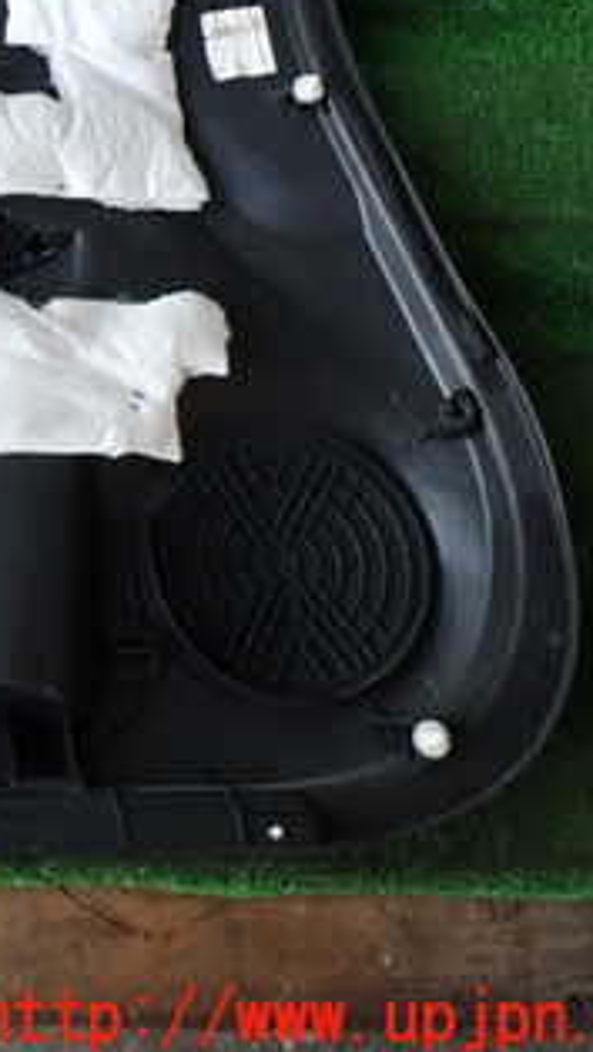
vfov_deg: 39.1
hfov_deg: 20.2
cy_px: 308
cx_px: -271
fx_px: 1451
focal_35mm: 52
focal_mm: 4.5
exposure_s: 1/30
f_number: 8
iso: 320
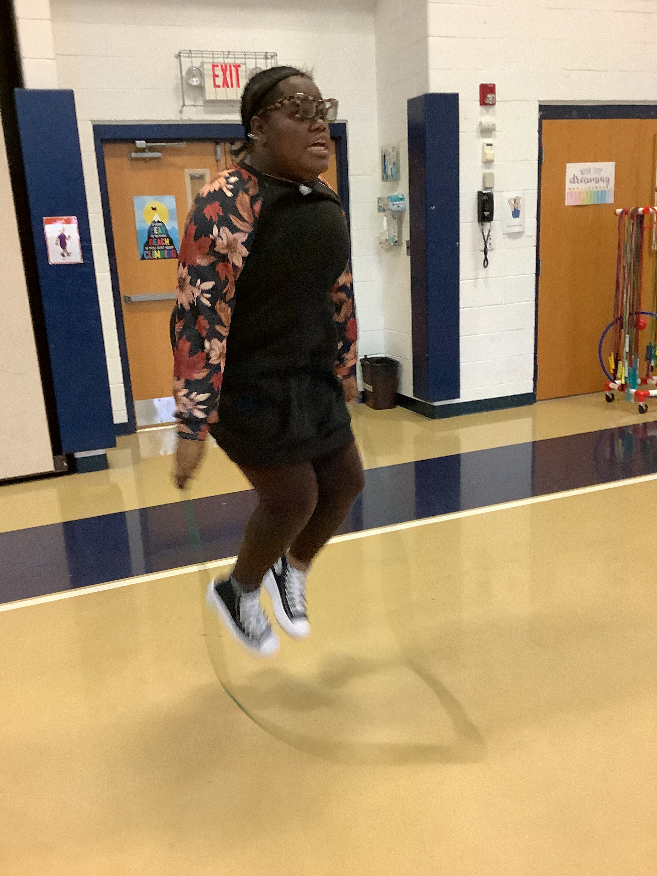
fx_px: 784
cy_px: 438
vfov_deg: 58.4
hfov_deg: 45.4
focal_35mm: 31
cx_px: 328
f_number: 2.4
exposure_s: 1/60
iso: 320
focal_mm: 3.3
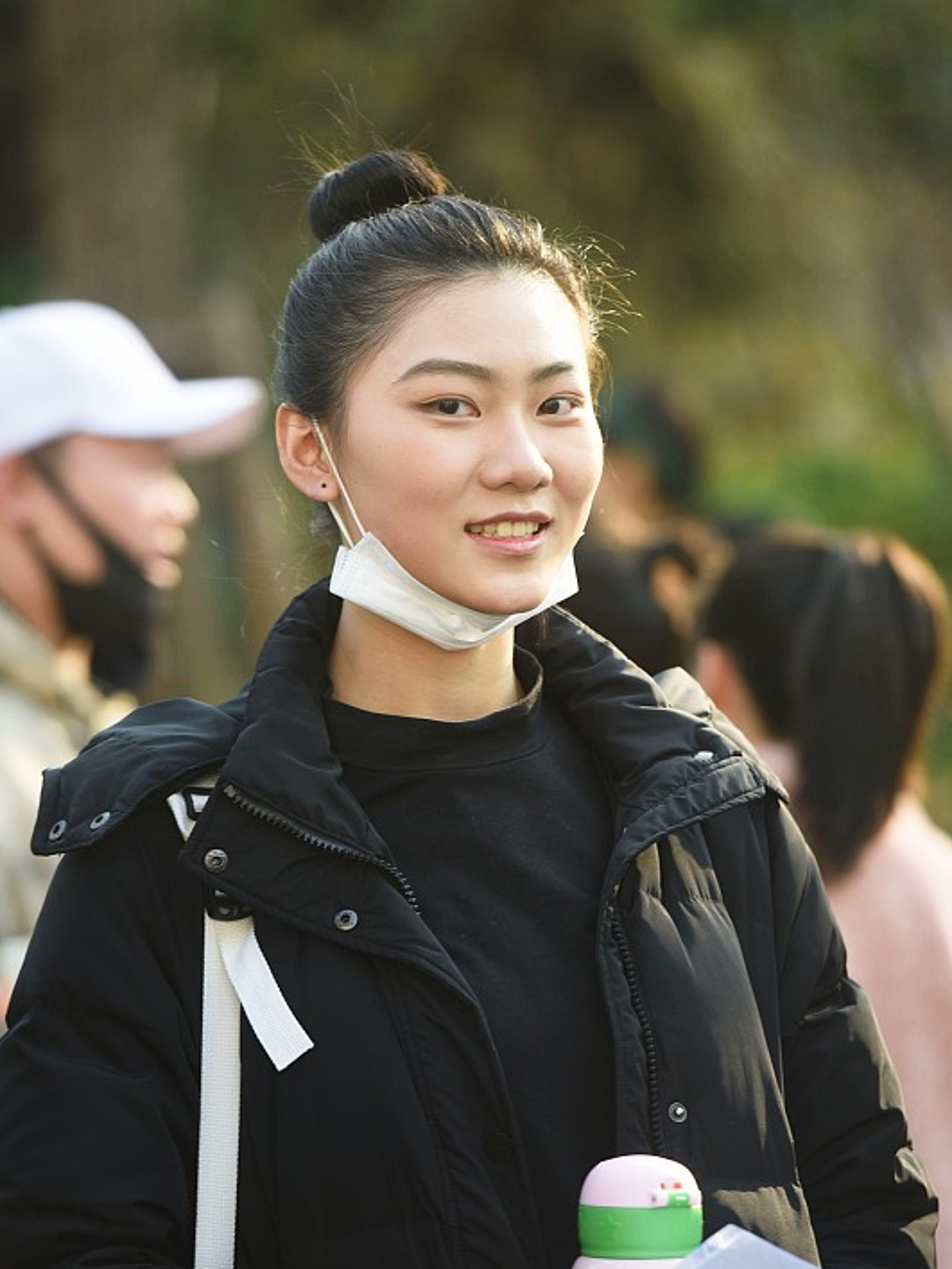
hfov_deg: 7.4
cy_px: 643
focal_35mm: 201
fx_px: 7370
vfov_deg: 9.8
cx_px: 477
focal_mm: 185
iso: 100
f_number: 4
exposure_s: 1/200
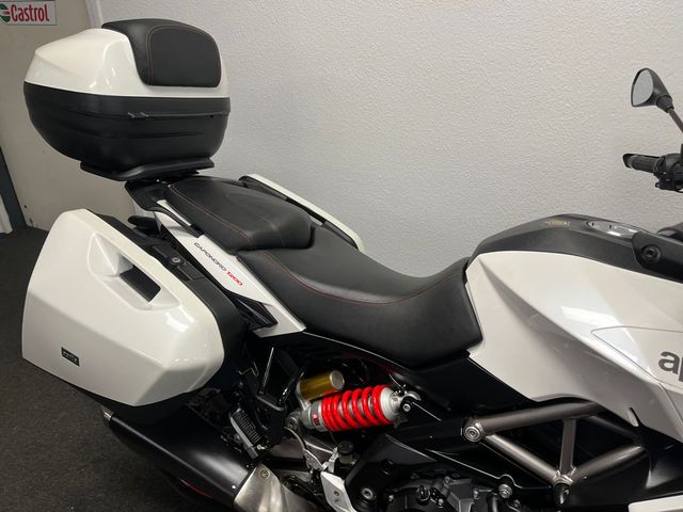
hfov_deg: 67.3
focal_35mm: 26
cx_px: 342
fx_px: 513
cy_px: 256
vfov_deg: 53.1
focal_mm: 5.1
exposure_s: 1/100
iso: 80
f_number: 1.6
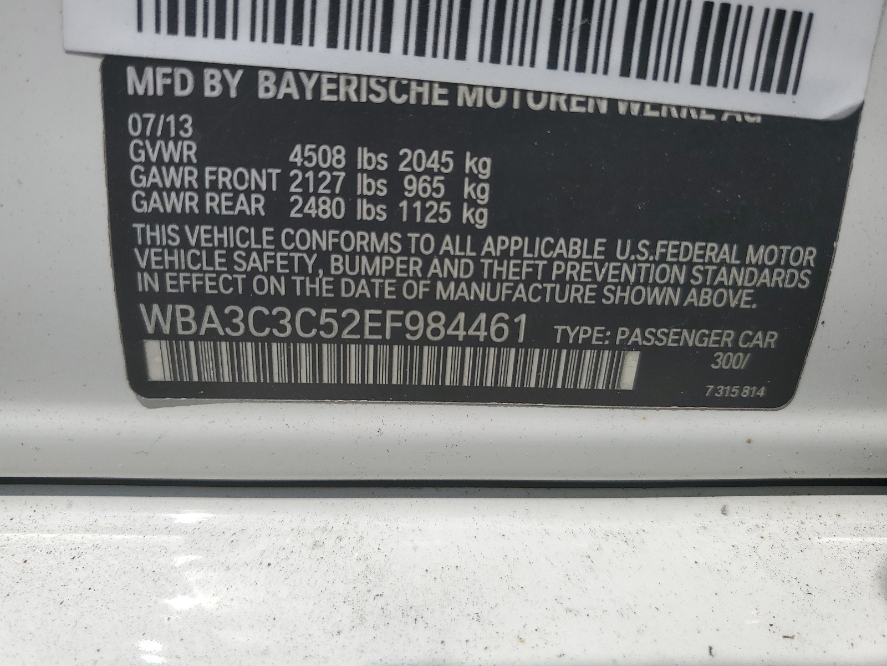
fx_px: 666
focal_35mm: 26
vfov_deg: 53.1
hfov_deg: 67.3
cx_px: 444
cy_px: 333
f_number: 1.5
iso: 50
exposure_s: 1/10000
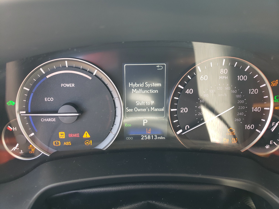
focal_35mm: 26
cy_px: 104
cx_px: 140
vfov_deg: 53.1
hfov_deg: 67.3
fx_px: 210
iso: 68
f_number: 1.5
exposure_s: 1/60.2
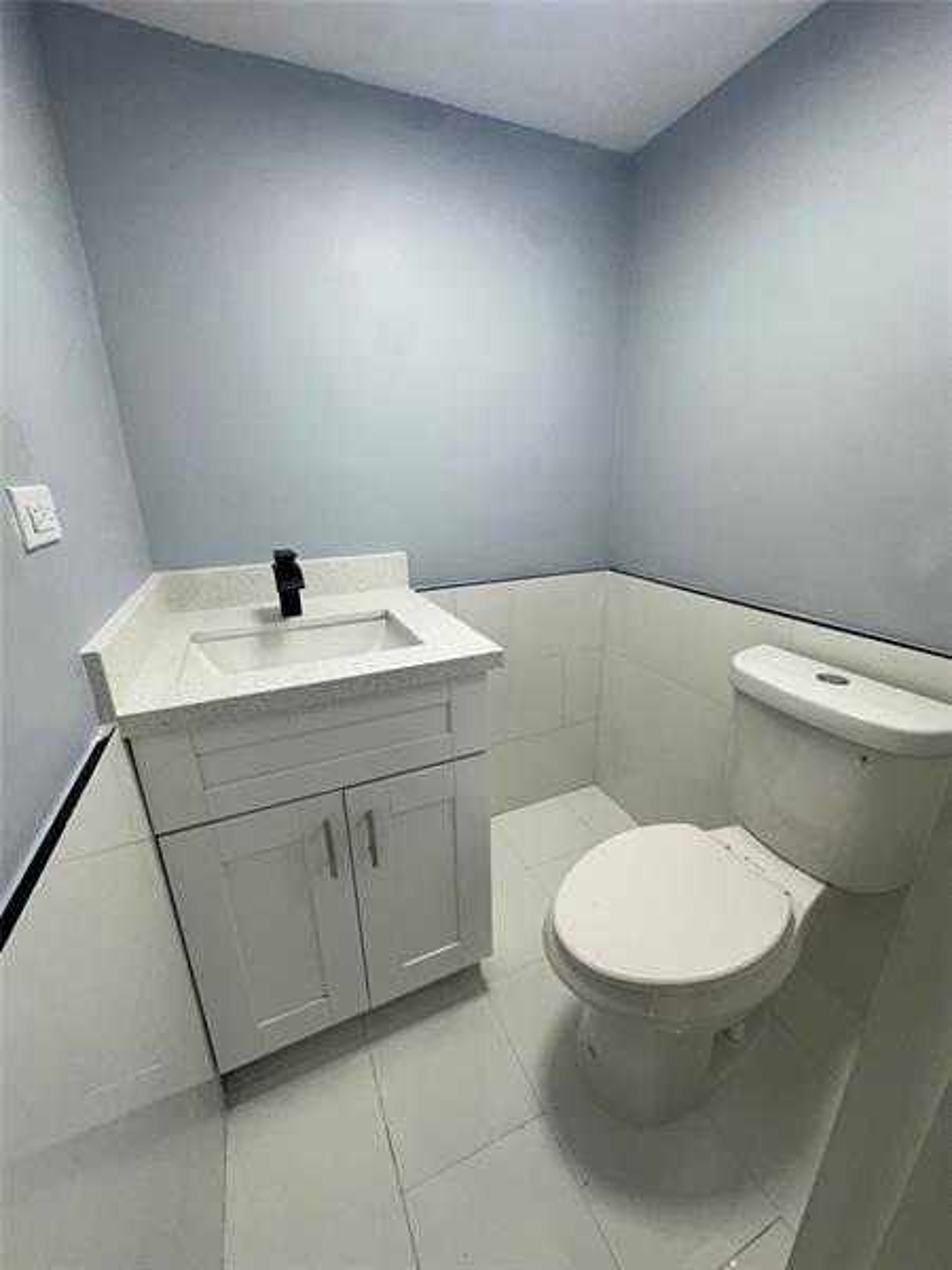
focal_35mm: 14
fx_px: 513
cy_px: 635
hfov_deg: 85.7
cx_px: 476
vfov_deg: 102.1
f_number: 2.2
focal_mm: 2.22
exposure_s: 1/120
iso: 80
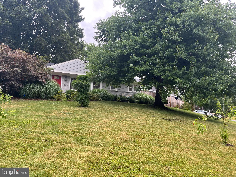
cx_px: 118
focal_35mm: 26
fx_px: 177
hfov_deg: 67.3
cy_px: 88
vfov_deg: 53.1
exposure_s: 1/233
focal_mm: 5.1
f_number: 1.6
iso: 50
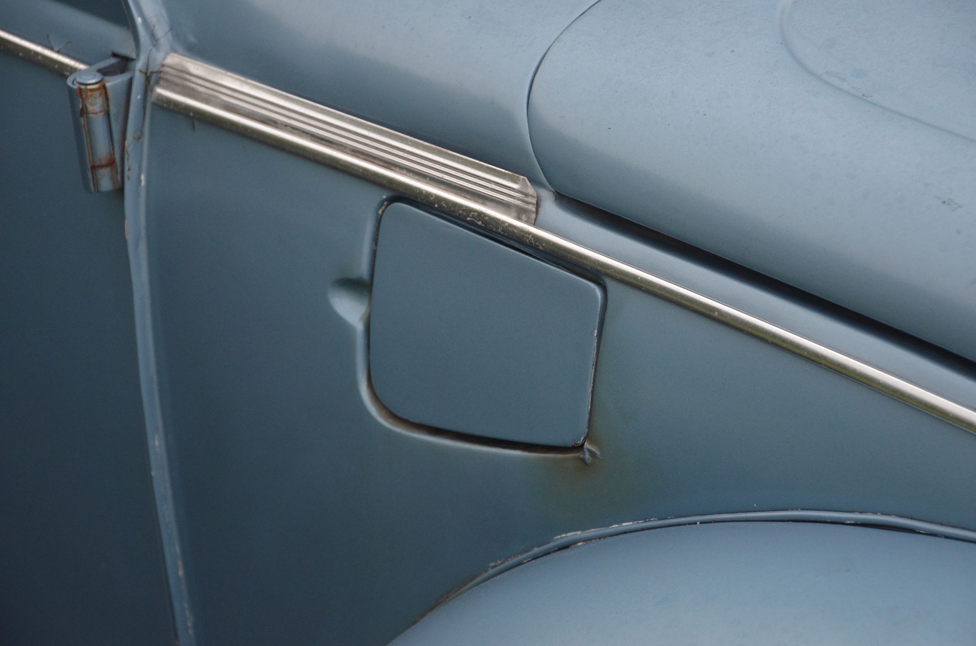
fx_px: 3354
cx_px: 501
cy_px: 324
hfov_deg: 16.6
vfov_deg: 11.0
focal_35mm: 124
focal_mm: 80
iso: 1100
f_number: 5.3
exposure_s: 1/125
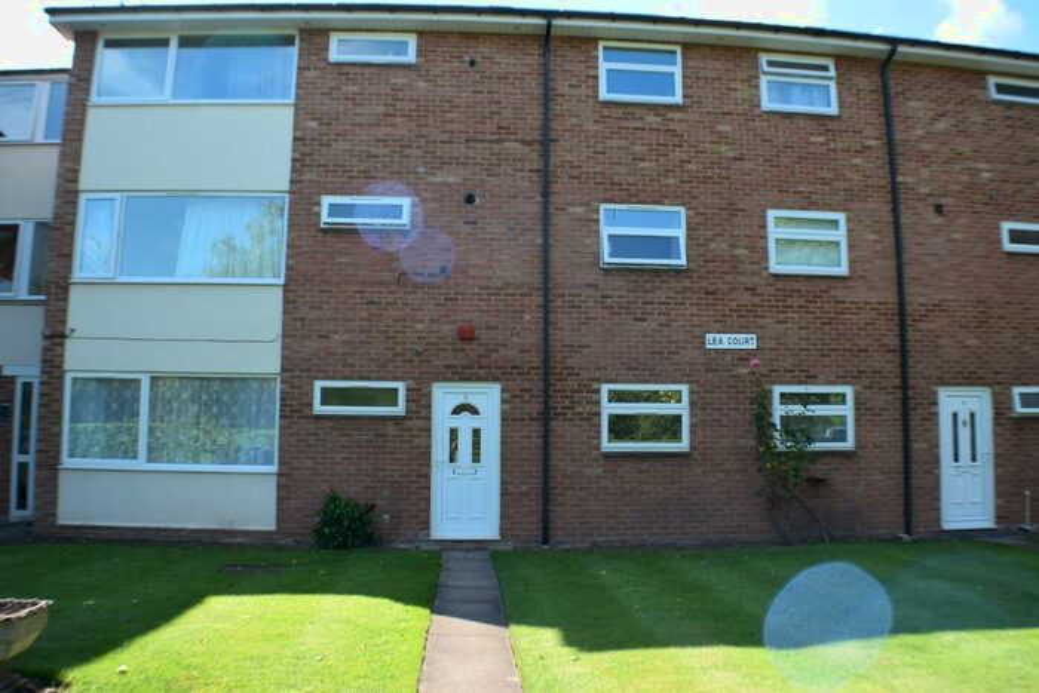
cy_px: 346
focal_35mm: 36
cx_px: 520
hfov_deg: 53.1
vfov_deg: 36.9
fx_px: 1039
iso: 125
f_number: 7.1
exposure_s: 1/160
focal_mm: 24
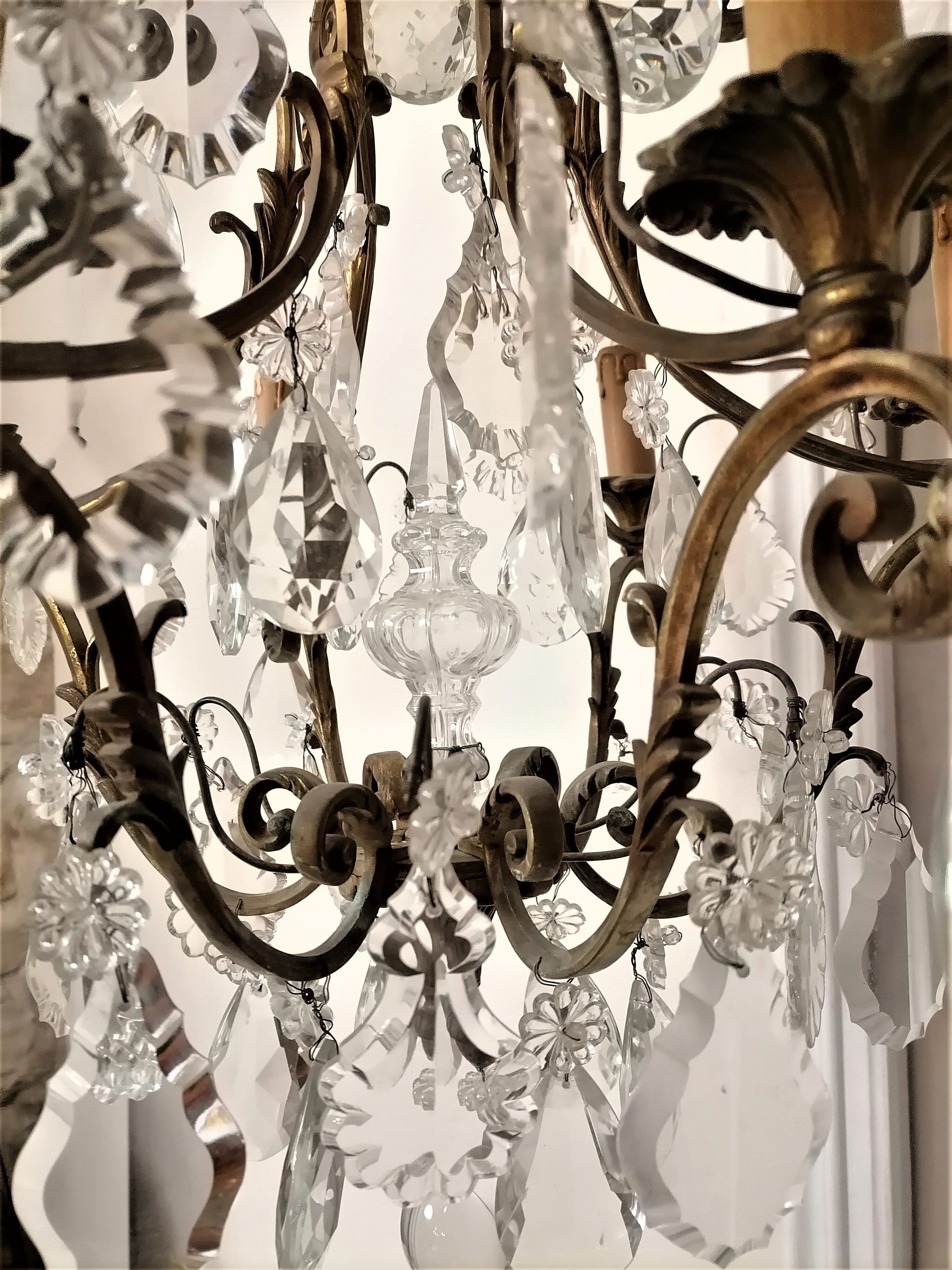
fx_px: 953
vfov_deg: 67.3
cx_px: 476
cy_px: 635
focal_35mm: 26
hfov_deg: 53.1
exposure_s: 1/25
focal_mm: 5.4
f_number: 1.8
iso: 400
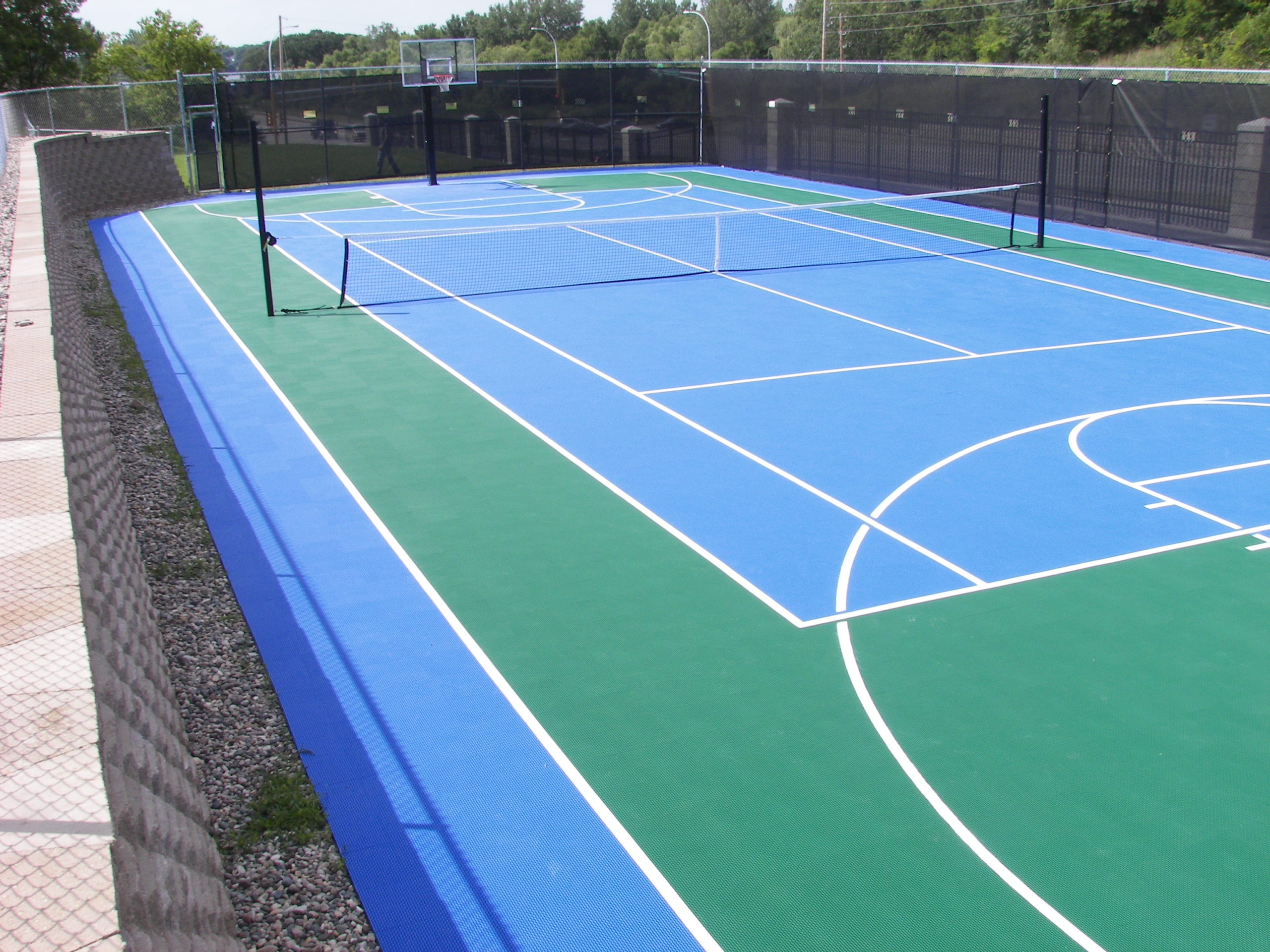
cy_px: 476
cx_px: 635
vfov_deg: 39.7
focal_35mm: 36
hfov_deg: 51.4
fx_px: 1321
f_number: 8
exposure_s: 1/125
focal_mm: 6
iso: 64
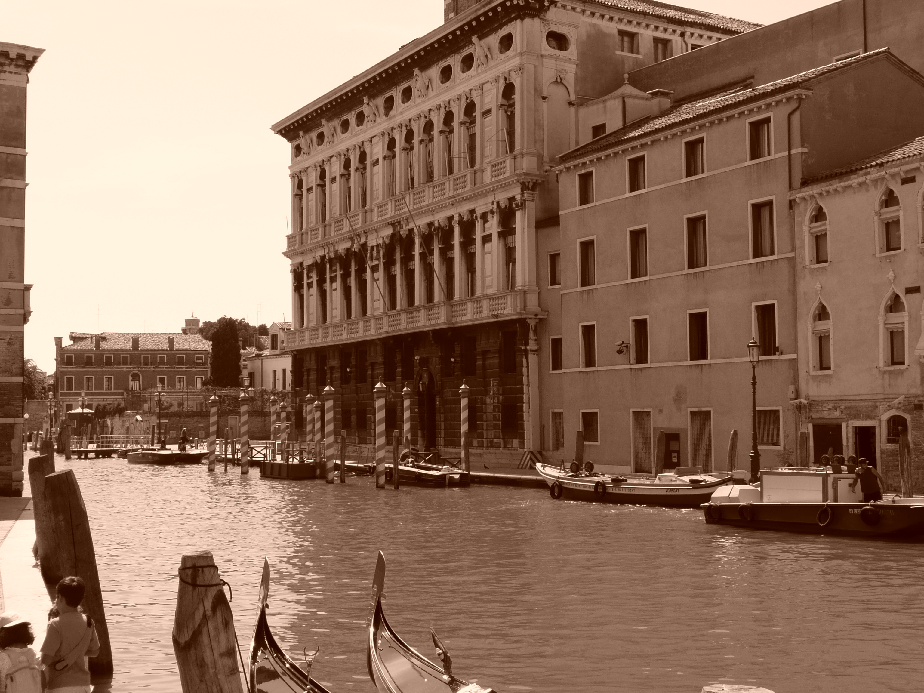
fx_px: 1281
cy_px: 346
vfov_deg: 30.3
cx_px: 462
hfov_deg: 39.7
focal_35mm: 48
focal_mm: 7.8
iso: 100
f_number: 4.2
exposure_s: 1/640
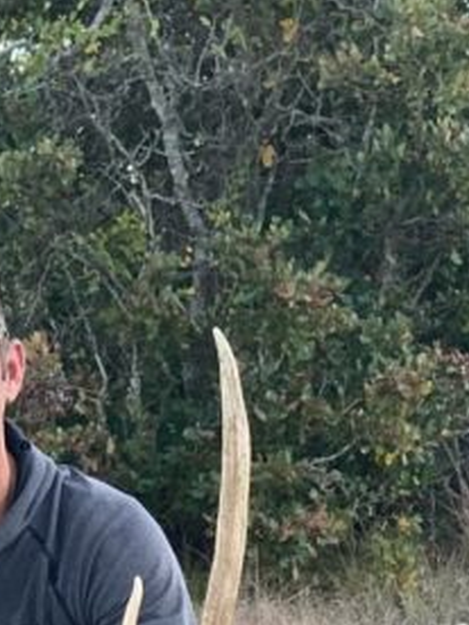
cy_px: 851
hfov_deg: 7.7
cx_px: 254
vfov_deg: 10.0
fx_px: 3487
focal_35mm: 193
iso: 80
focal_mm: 6
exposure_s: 1/122
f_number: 2.4
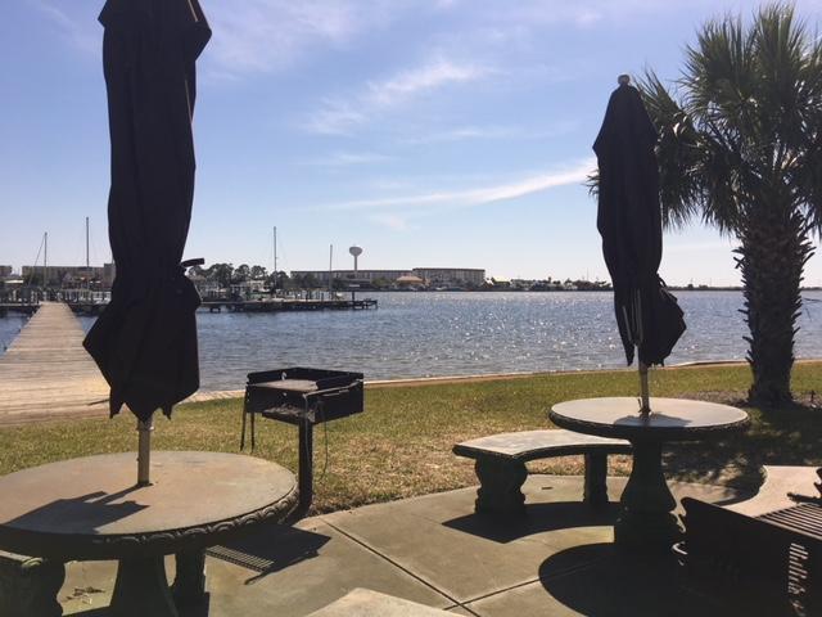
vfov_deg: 48.2
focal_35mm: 29
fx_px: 689
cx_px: 411
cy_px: 308
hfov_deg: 61.7
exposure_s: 1/2959
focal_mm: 4.15
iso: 25
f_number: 2.2
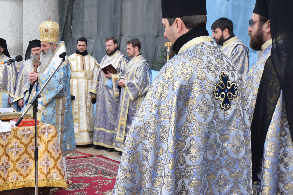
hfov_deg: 32.6
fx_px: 488
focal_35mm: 60
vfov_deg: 22.5
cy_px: 127
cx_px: 65
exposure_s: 1/80
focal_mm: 22
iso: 160
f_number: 7.1
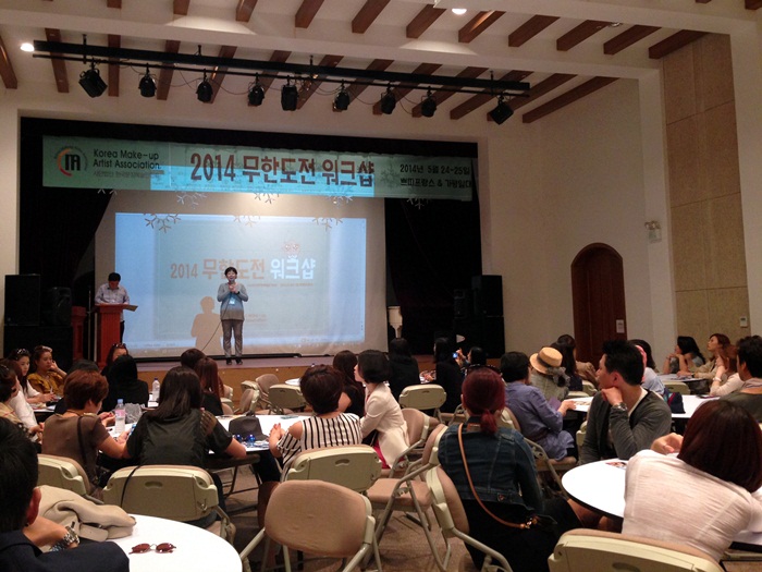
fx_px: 726
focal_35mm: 33
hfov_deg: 55.4
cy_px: 286
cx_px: 381
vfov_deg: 42.9
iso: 160
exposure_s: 1/20
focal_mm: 4.12
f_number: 2.4
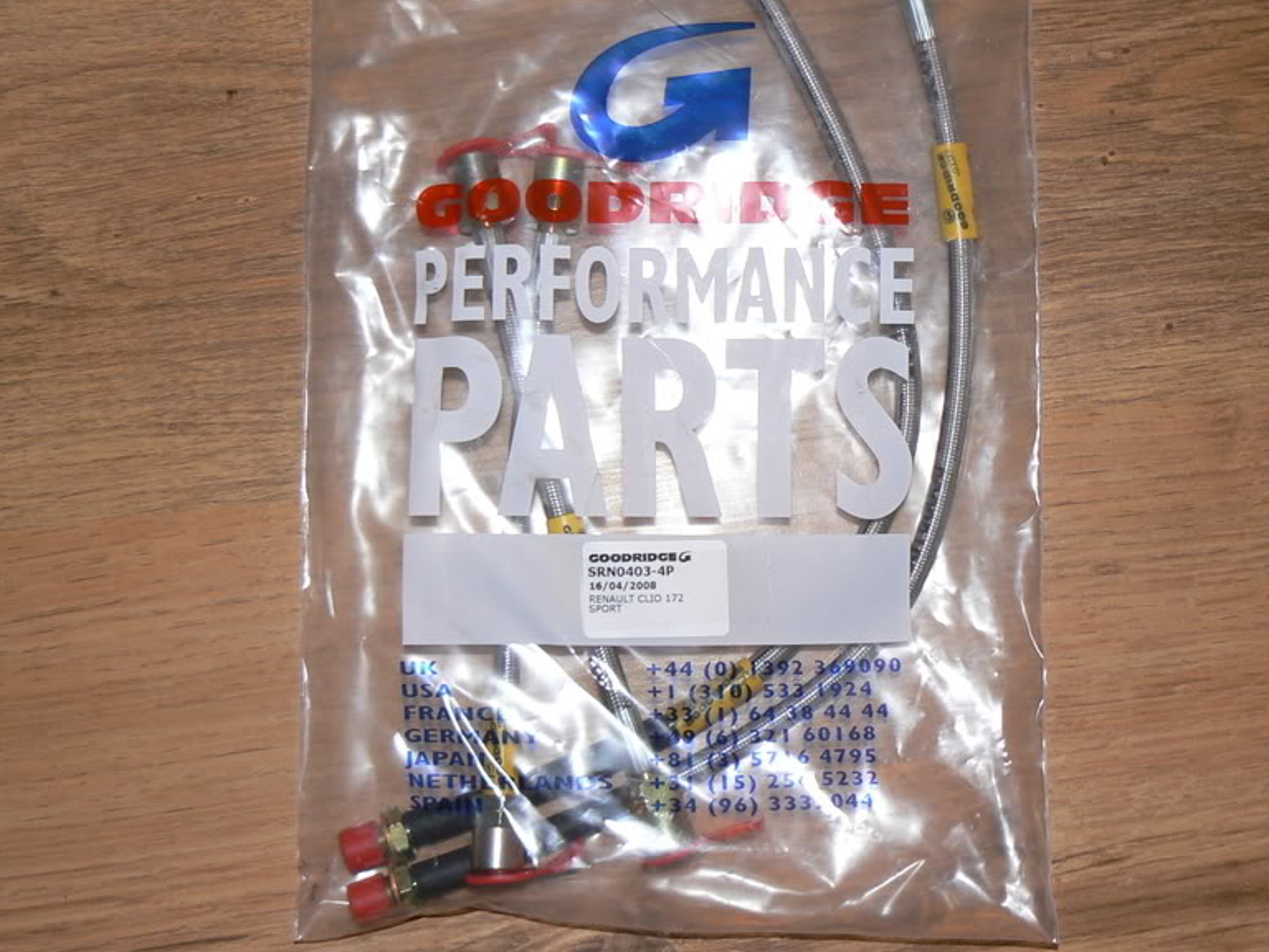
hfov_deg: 39.6
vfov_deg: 30.2
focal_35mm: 48
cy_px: 393
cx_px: 682
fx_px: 1760
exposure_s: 1/30
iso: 100
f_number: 2.8
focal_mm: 6
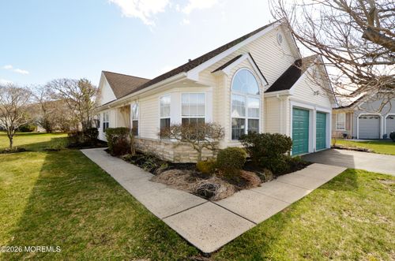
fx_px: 164
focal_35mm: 15
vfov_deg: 77.1
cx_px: 198
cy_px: 130
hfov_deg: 100.5
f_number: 5.6
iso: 100
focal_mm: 10
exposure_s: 1/200
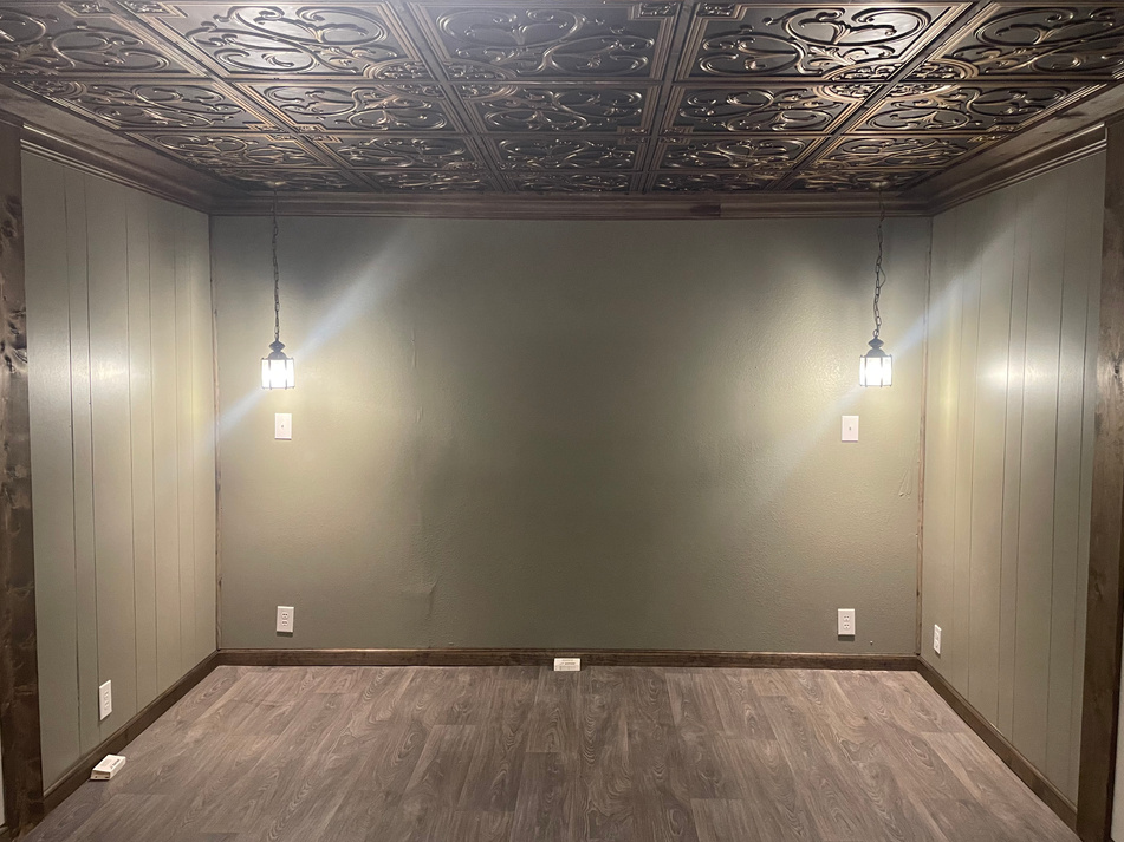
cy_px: 412
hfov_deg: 63.4
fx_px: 909
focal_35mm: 28
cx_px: 586
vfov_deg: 49.7
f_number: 1.6
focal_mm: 4.2
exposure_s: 1/60
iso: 400
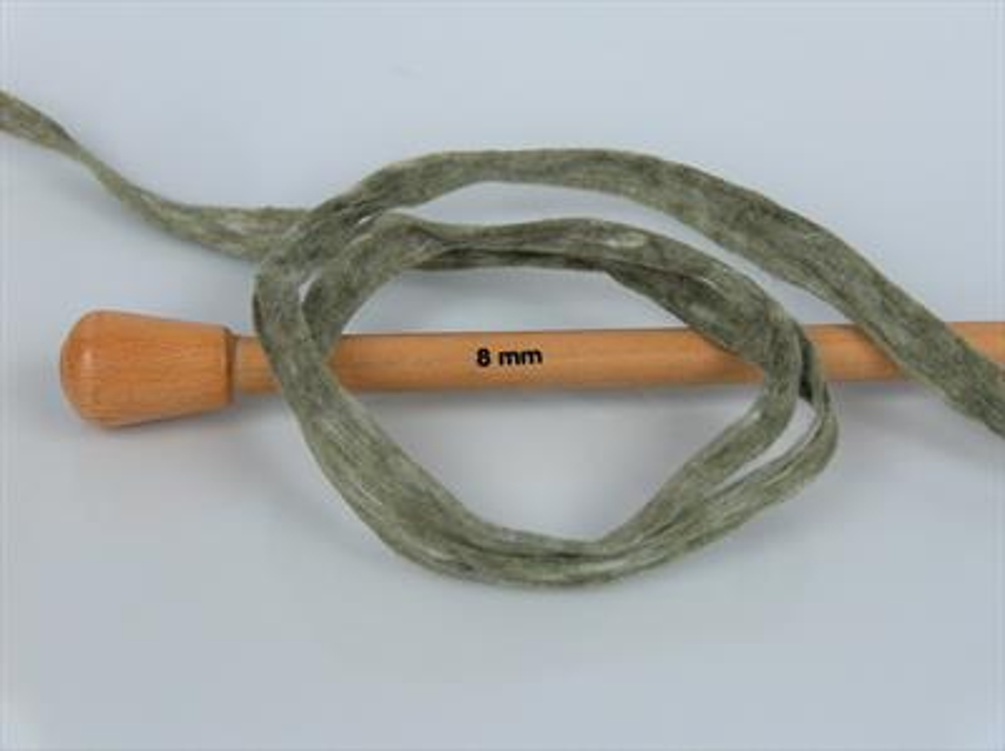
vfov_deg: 24.0
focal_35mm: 61
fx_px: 1769
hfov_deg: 31.7
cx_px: 502
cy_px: 376
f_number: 2.9
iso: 122
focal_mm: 12.53
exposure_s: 1/118
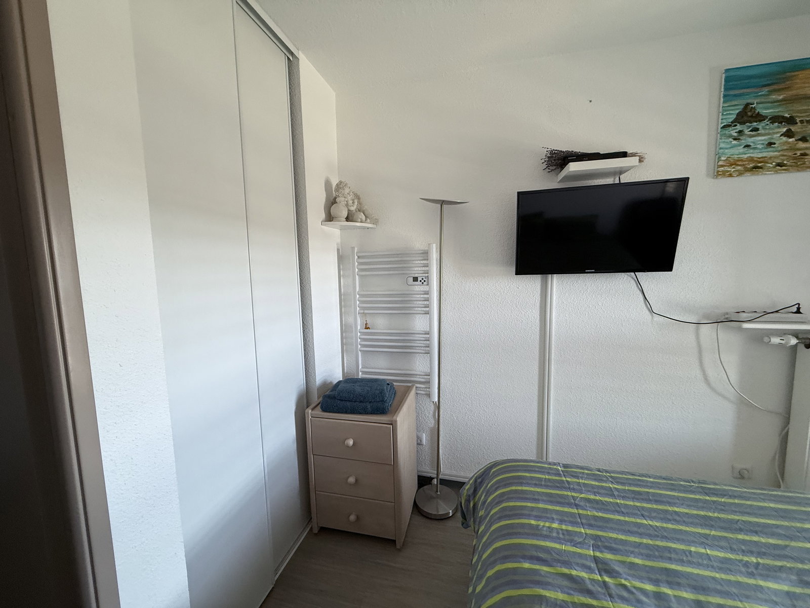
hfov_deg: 102.1
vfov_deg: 85.7
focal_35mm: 14
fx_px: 328
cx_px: 405
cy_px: 304
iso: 200
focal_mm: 2.22
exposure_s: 1/99
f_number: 2.2
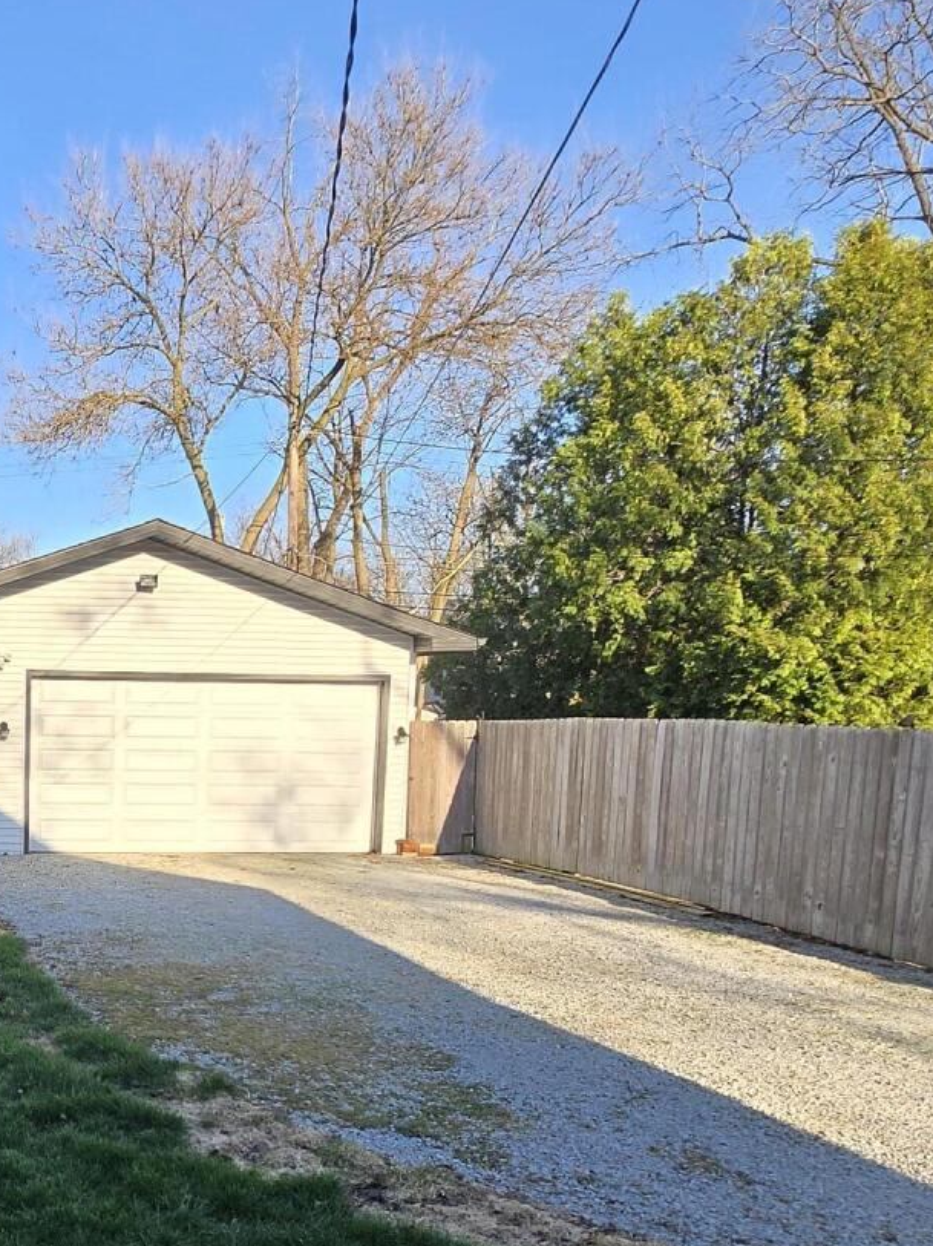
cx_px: 26
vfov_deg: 55.7
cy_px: 828
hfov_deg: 39.5
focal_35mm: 32
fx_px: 1151
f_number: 2.2
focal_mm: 1.7
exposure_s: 1/507
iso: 25
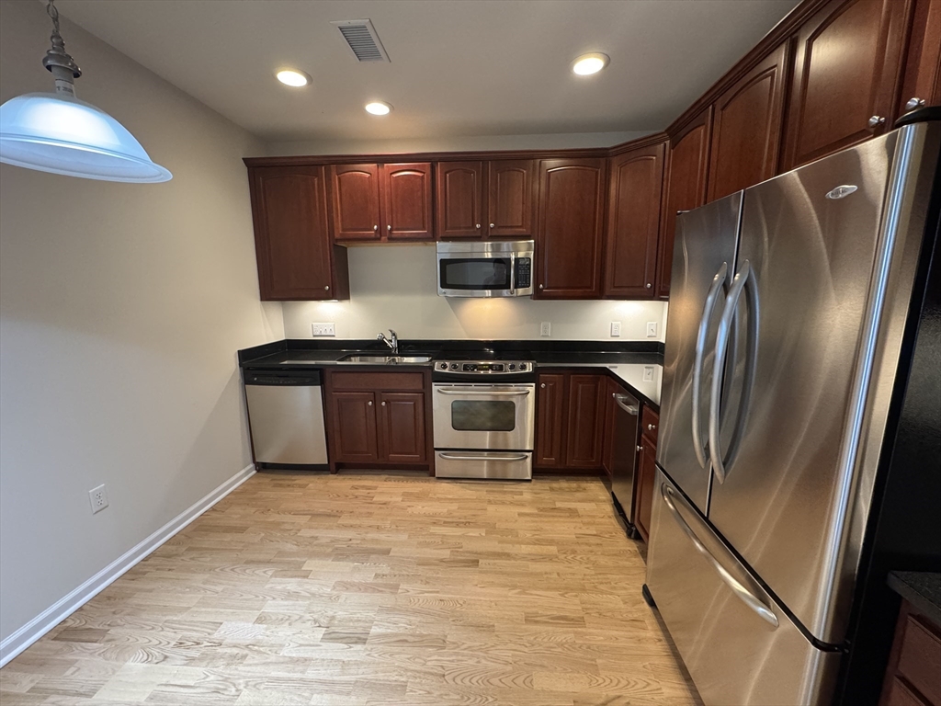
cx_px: 470
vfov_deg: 85.7
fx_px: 381
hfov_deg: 102.1
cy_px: 353
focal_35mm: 14
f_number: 2.2
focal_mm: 2.22
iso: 500
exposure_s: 1/60
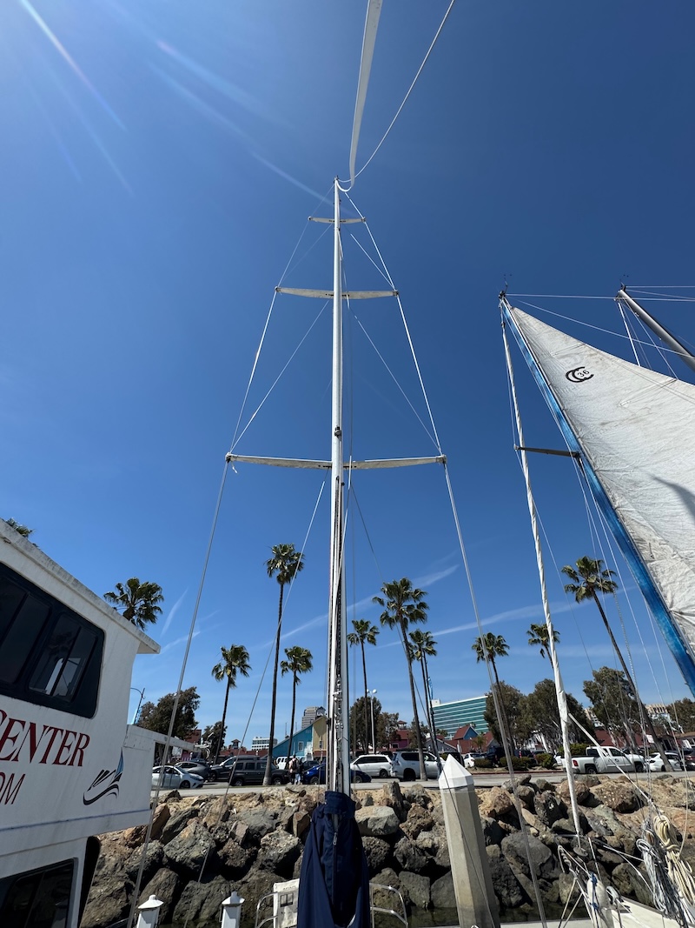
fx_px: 375
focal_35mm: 14
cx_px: 348
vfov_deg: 102.1
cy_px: 464
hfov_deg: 85.7
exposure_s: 1/2273
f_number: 2.2
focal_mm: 2.22
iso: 50
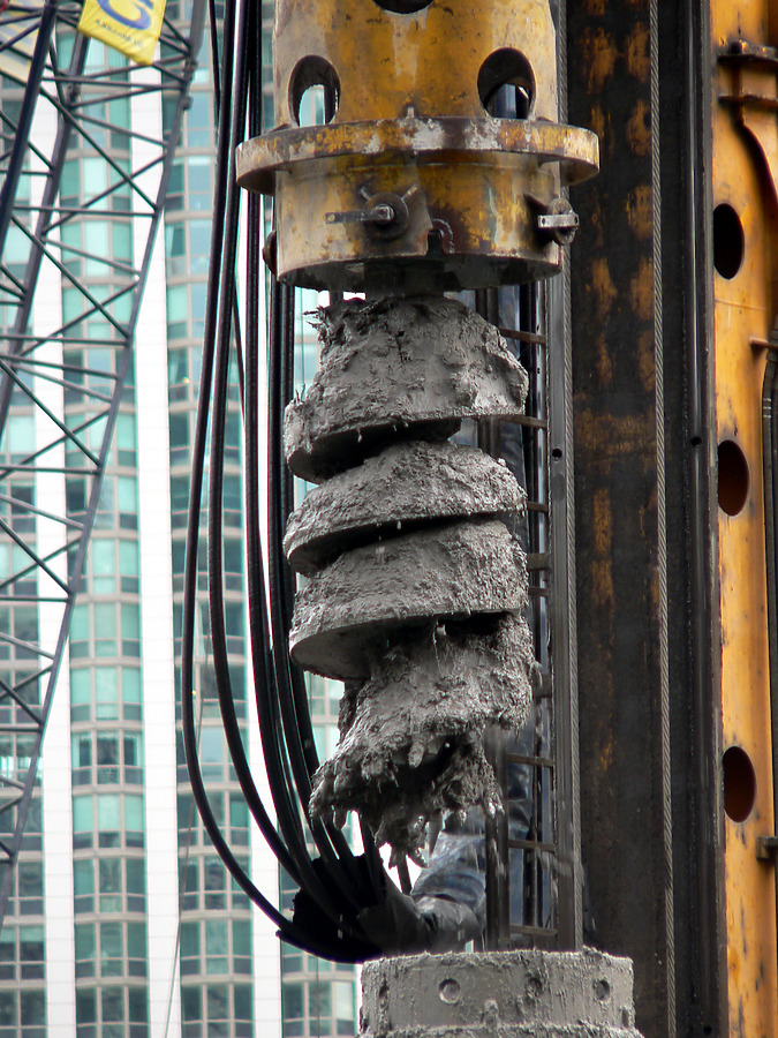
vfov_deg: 4.6
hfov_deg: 3.4
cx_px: 389
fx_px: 12946
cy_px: 519
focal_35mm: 432
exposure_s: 1/125
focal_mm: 72
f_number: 2.8
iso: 80
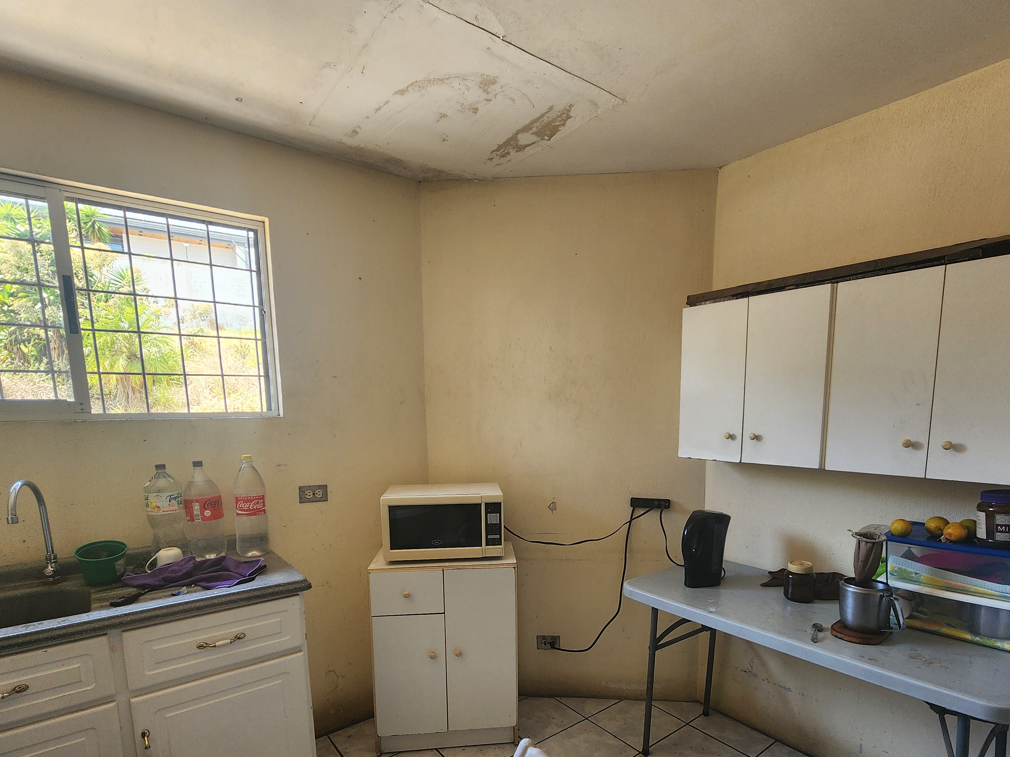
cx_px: 529
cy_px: 484
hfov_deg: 91.0
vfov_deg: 73.2
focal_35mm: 17
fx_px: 496
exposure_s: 1/60
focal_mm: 2.2
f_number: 2.2
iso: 100
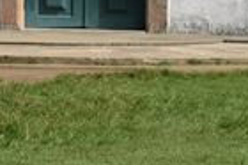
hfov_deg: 7.5
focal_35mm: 275
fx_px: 1890
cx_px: -43
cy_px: -421
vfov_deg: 4.7
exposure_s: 1/400
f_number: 9
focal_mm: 25
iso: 100
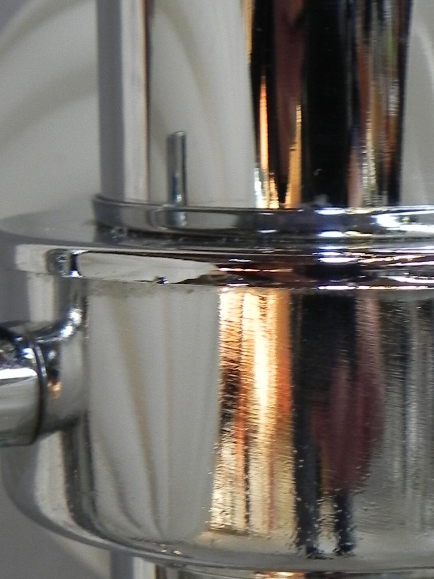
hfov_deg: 15.1
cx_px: 348
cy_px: 312
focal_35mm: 97
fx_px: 1622
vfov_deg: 20.2
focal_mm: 6.6
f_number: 3.2
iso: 217
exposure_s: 1/30
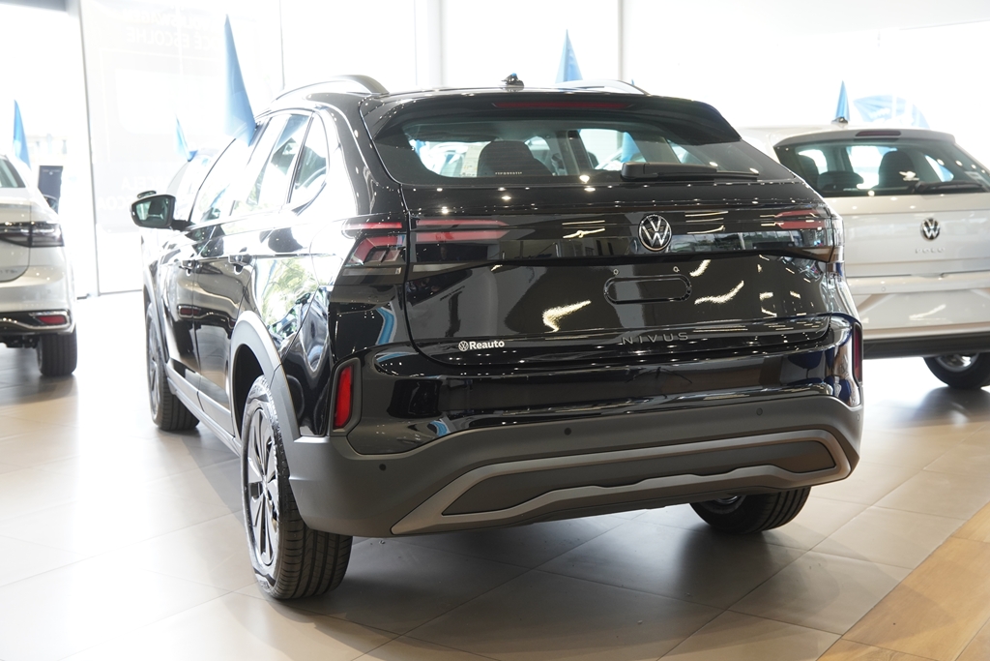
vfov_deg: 31.9
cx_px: 495
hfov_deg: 46.4
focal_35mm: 42
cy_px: 330
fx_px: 1155
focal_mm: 28
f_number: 4
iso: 400
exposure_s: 1/60
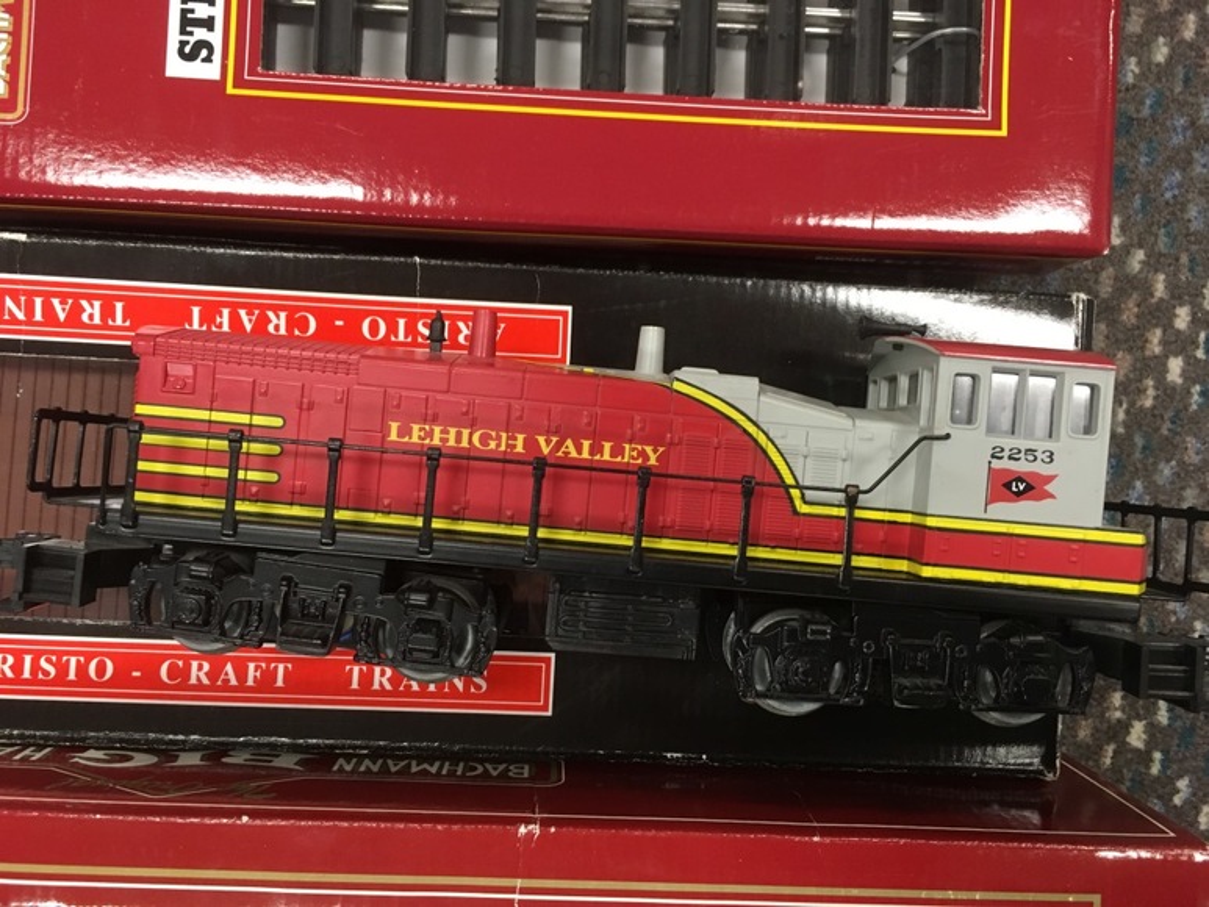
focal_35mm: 29
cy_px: 454
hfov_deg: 61.7
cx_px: 604
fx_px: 1013
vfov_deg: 48.2
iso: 125
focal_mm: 4.15
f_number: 2.2
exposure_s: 1/30
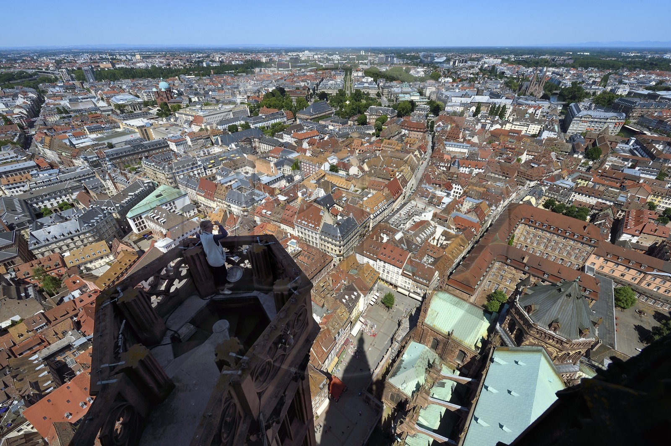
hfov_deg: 104.3
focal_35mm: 14
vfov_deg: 81.1
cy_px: 223
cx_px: 336
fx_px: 261
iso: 200
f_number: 14
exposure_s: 1/250
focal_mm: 14
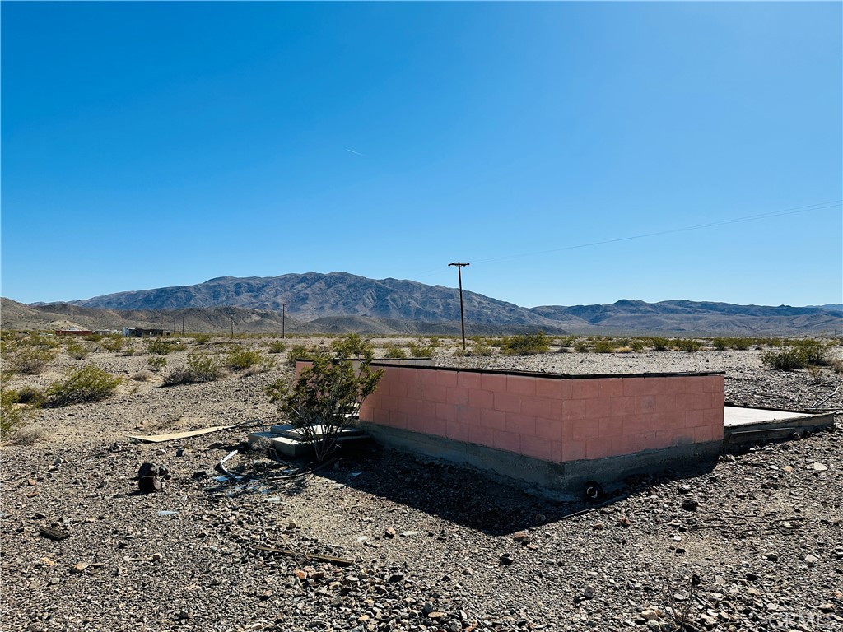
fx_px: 584
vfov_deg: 56.8
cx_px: 422
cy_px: 316
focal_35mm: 24
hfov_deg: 71.6
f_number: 1.78
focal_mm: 6.86
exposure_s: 1/7576
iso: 80
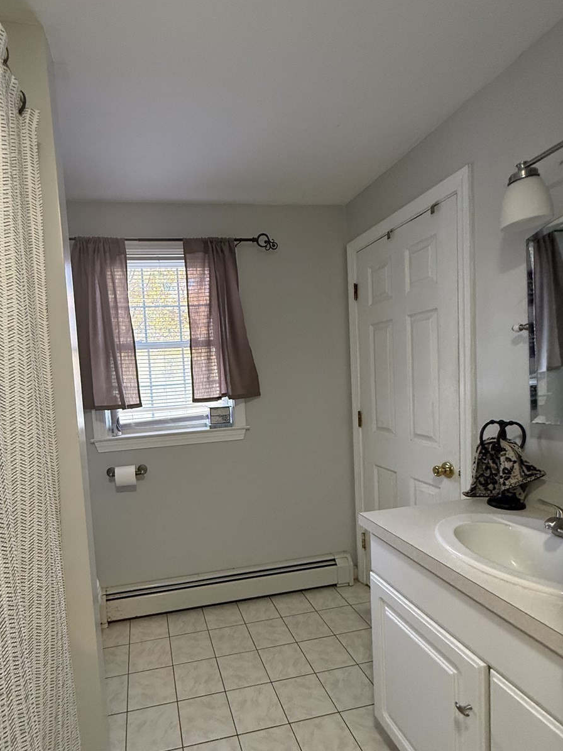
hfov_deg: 70.3
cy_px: 409
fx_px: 390
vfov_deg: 87.5
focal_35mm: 18
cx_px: 207
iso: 400
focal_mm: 2.22
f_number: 2.2
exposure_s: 1/60
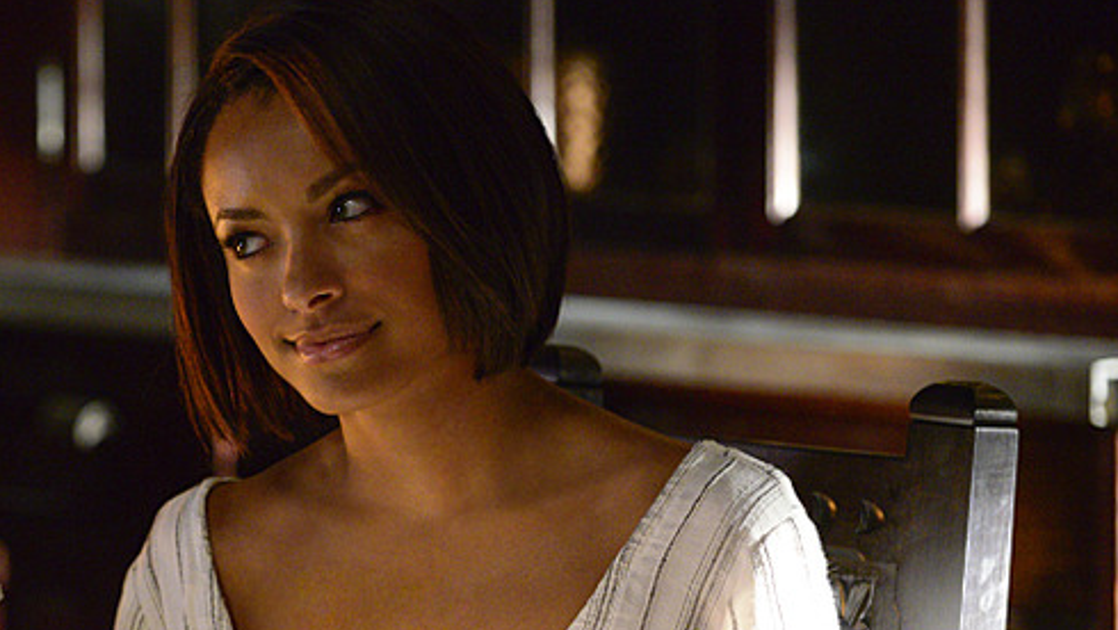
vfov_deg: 5.4
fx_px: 6672
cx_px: 244
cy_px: 470
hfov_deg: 9.6
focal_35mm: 225
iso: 5000
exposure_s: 1/60
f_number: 3.5
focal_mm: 135
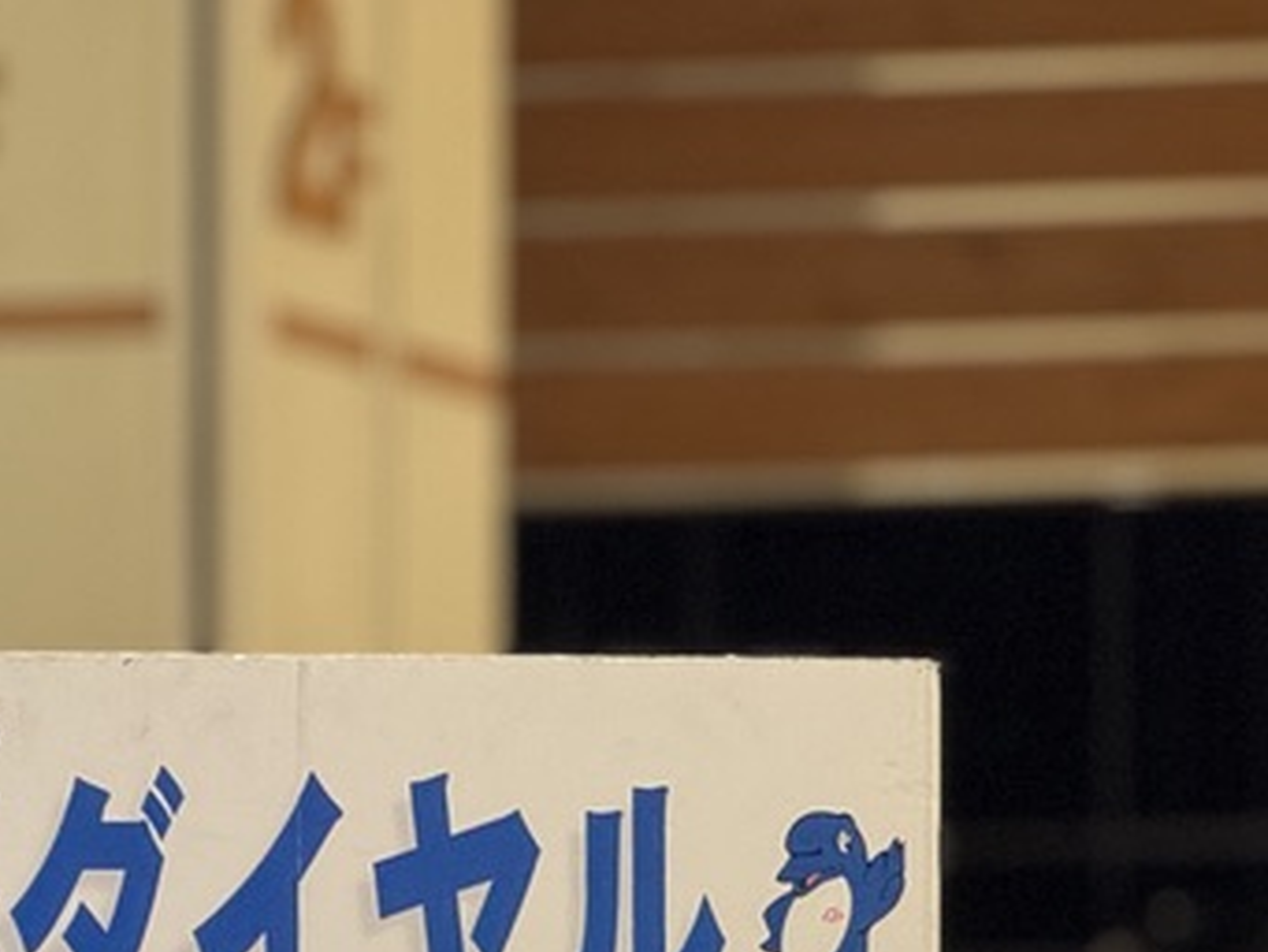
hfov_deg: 5.5
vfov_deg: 4.1
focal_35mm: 360
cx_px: 115
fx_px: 13192
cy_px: 1272
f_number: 2.8
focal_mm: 15.66
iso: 200
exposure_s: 1/99
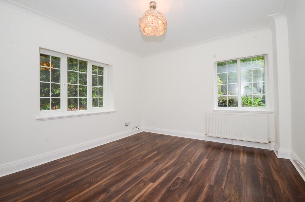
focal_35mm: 15
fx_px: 127
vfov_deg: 77.1
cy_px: 101
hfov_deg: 100.5
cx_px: 152
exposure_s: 1/30
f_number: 16
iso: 640
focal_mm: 10
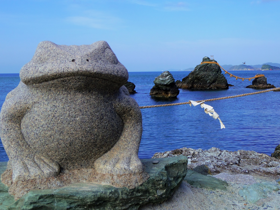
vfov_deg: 27.5
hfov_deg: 36.2
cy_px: 105
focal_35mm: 53
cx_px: 140
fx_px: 429
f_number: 3.5
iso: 100
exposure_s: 1/1000
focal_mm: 9.5
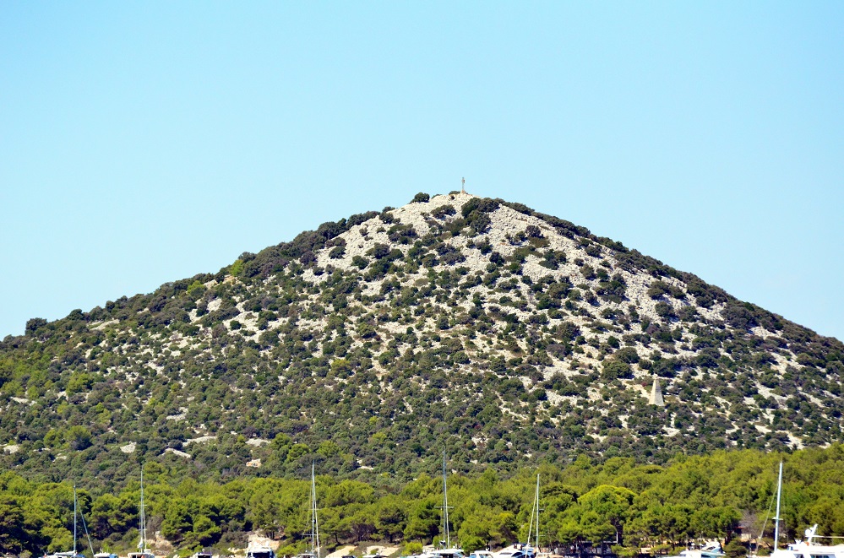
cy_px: 279
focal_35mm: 300
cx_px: 422
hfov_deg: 6.9
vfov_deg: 4.6
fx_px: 7017
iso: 2000
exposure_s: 1/6400
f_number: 5.6
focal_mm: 200
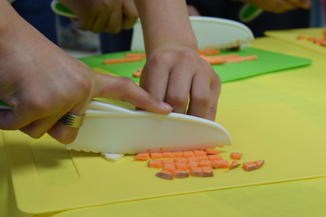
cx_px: 163
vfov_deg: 17.5
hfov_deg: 26.0
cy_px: 108
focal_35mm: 78
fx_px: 706
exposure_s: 1/50
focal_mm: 52
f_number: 8
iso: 1600
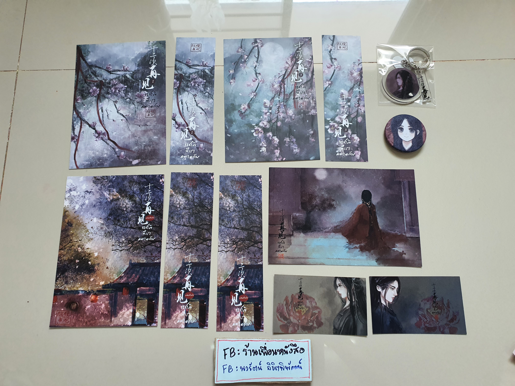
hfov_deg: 67.3
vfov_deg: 53.1
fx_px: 387
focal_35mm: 26
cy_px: 193
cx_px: 258
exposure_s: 1/100
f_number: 2.4
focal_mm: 4.3
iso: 200
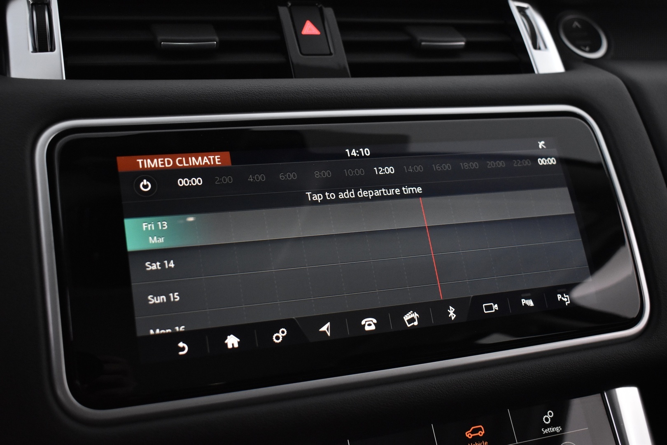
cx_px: 334
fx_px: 806
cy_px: 222
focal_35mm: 44
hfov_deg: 45.0
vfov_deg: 30.8
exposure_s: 1/50
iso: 2200
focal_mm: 29
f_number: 4.2
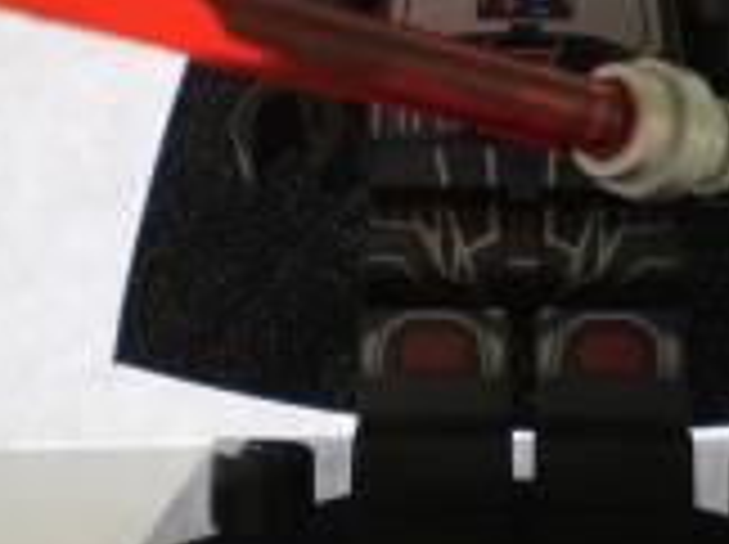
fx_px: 2187
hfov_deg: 18.8
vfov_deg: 14.0
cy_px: -13
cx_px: 513
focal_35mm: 104
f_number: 3.5
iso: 125
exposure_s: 1/13
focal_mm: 7.4
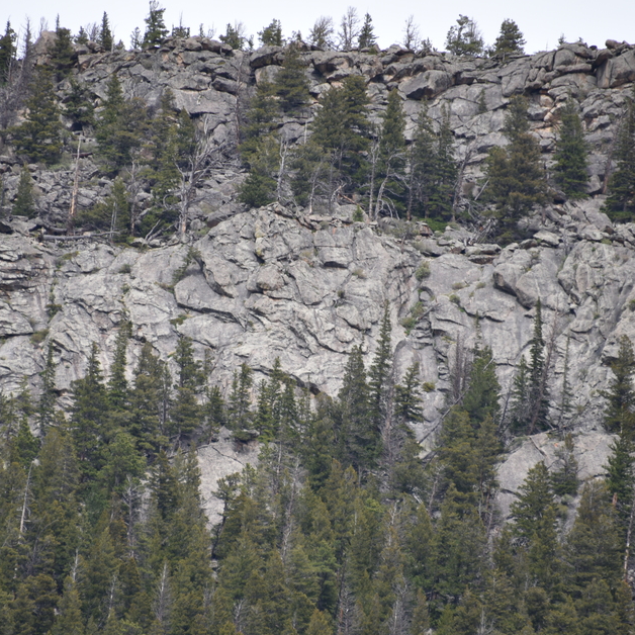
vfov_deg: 3.4
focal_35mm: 520
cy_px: 339
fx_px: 10792
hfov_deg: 3.4
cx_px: 270
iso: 280
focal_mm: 300
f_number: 5.6
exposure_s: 1/640
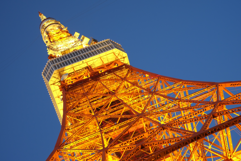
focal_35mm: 53
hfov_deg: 37.5
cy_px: 80
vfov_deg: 25.5
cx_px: 120
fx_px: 355
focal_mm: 35
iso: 800
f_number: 11
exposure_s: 1/3.1
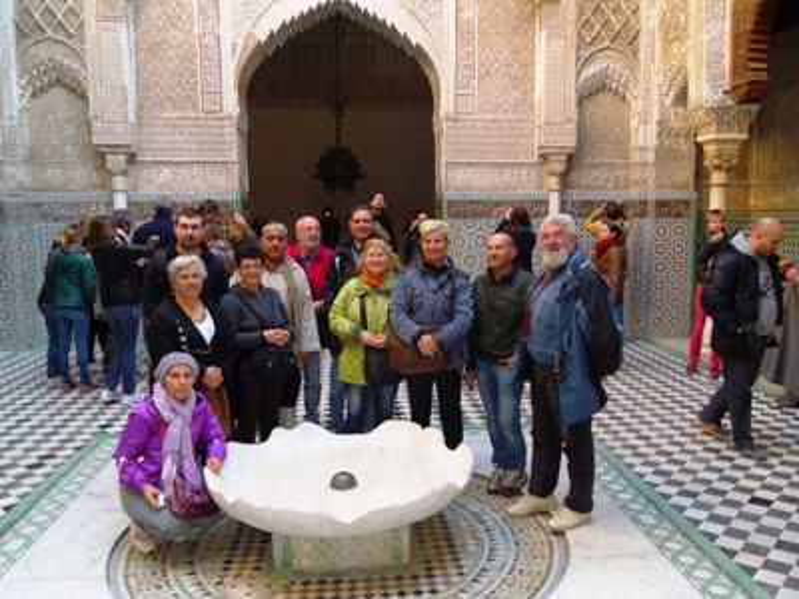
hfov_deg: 58.4
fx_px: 716
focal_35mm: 31
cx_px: 400
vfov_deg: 45.4
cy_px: 300
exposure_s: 1/45
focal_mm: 5.6
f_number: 3.3
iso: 100
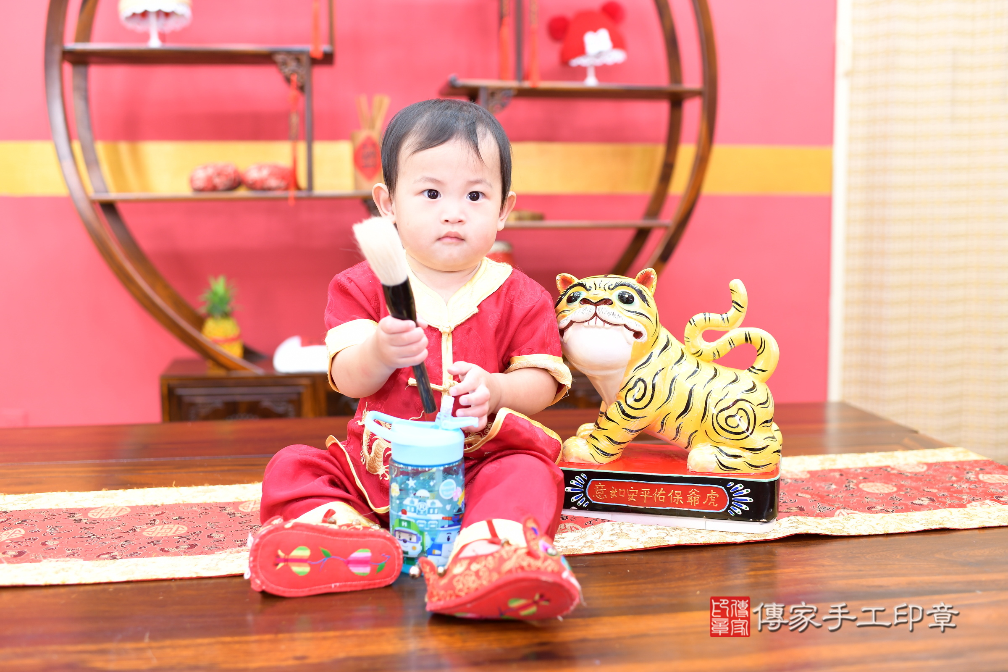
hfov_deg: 54.4
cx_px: 504
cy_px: 336
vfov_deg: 37.9
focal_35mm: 35
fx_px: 980
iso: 500
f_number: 2.8
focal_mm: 35
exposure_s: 1/200
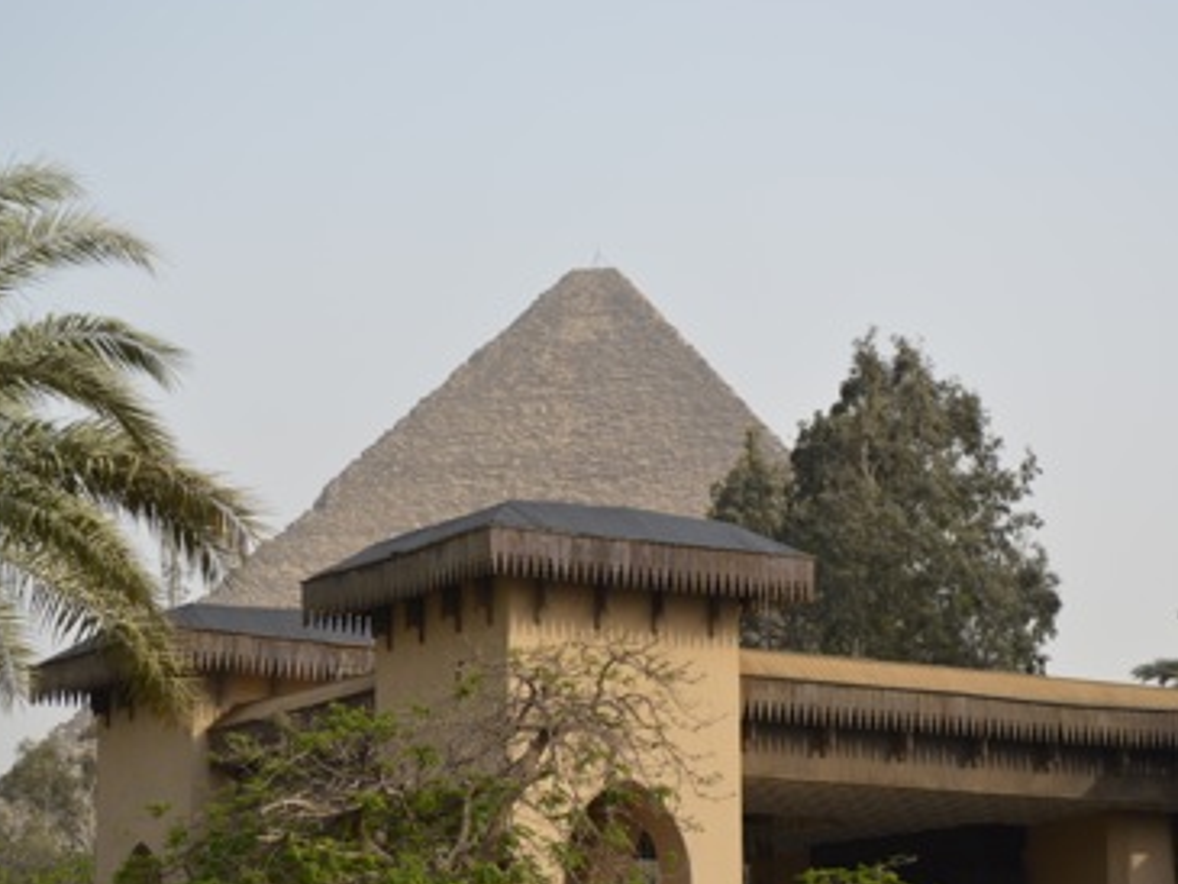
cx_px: 558
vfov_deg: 15.5
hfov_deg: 20.5
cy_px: 457
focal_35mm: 96
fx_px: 3254
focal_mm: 55
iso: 100
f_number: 7.1
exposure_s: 1/200
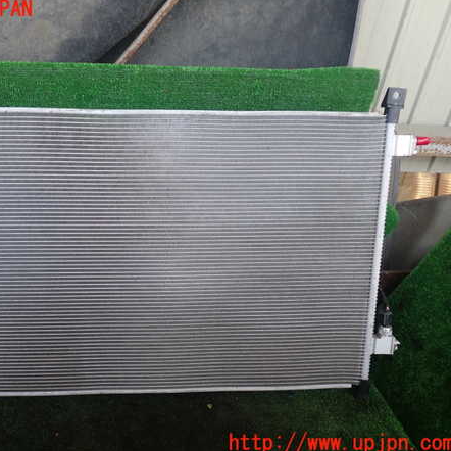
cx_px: 153
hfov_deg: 45.4
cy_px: 227
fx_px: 531
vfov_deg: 46.0
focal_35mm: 36
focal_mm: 5.4
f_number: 2.3
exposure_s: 1/60
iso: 125
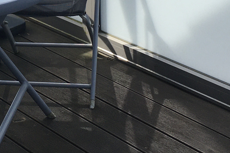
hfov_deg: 19.6
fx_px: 658
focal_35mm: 103
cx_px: 35
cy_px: -21
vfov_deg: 13.0
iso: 25
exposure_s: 1/1099
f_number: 2.2
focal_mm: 4.15
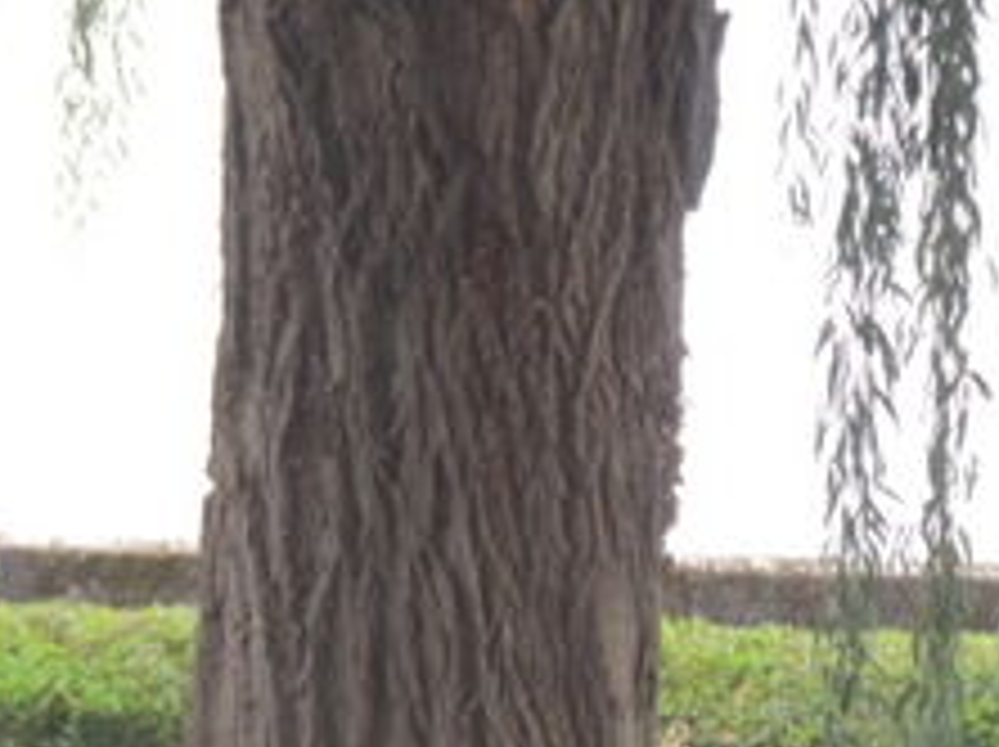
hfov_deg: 2.1
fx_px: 27070
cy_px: 1040
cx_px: -274
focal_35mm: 939
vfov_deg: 1.6
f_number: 4.8
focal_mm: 57.9
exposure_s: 1/50
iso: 400
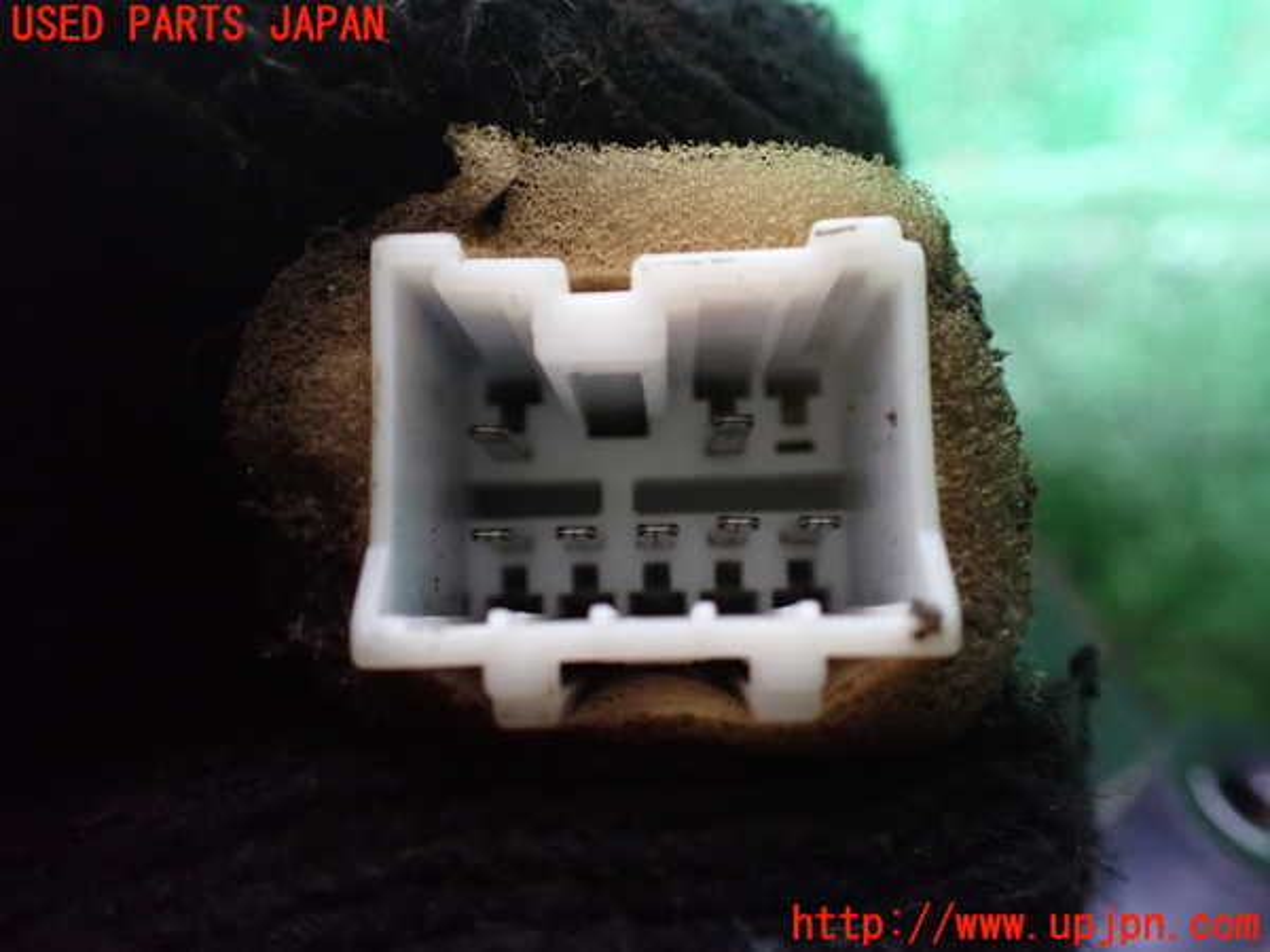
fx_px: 1101
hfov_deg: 60.0
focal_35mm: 30
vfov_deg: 46.8
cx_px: 635
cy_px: 476
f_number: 2.3
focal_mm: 5.4
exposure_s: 1/30
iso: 1250
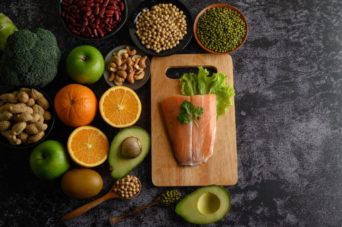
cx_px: 171
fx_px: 570
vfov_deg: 22.6
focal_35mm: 60
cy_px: 114
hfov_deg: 33.4
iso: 100
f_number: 8
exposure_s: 1/125
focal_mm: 60
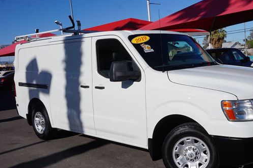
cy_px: 97
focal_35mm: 41
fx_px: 285
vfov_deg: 32.8
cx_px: 155
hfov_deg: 47.5
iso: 100
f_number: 14
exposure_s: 1/250
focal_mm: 21
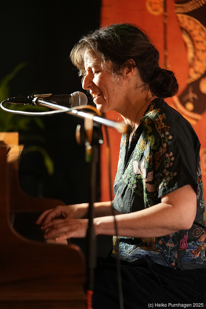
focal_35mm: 135
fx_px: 1158
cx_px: 103
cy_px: 154
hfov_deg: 10.2
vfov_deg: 15.2
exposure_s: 1/50
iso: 6400
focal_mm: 135
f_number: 2.8
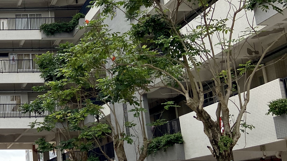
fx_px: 517
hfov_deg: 27.4
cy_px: 68
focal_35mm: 68
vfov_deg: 17.7
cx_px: -54
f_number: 1.8
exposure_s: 1/1429
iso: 32
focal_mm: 4.25
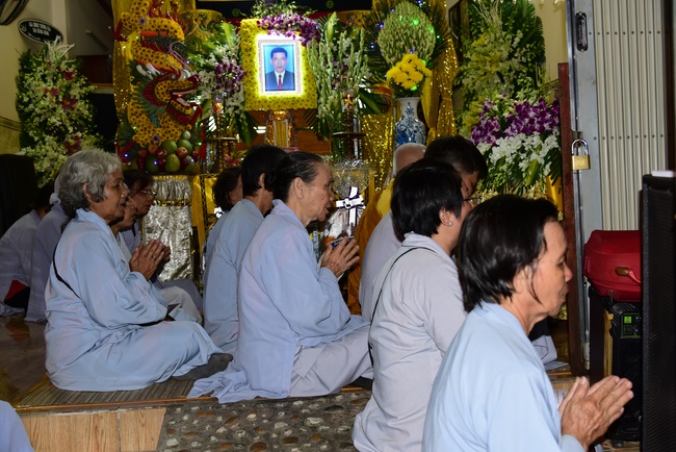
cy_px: 226
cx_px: 338
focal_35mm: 38
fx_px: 714
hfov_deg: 50.7
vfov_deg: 35.1
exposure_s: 1/40
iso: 500
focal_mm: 38
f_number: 4.5
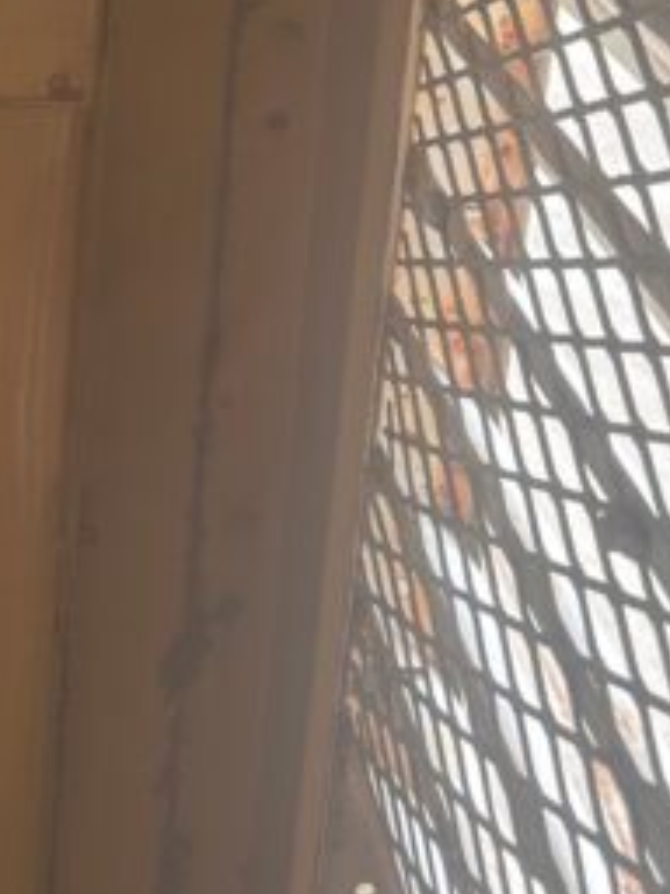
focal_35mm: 75
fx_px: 1936
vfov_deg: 24.2
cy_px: -94
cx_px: -157
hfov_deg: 18.5
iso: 80
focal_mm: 6.86
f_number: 1.78
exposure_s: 1/202
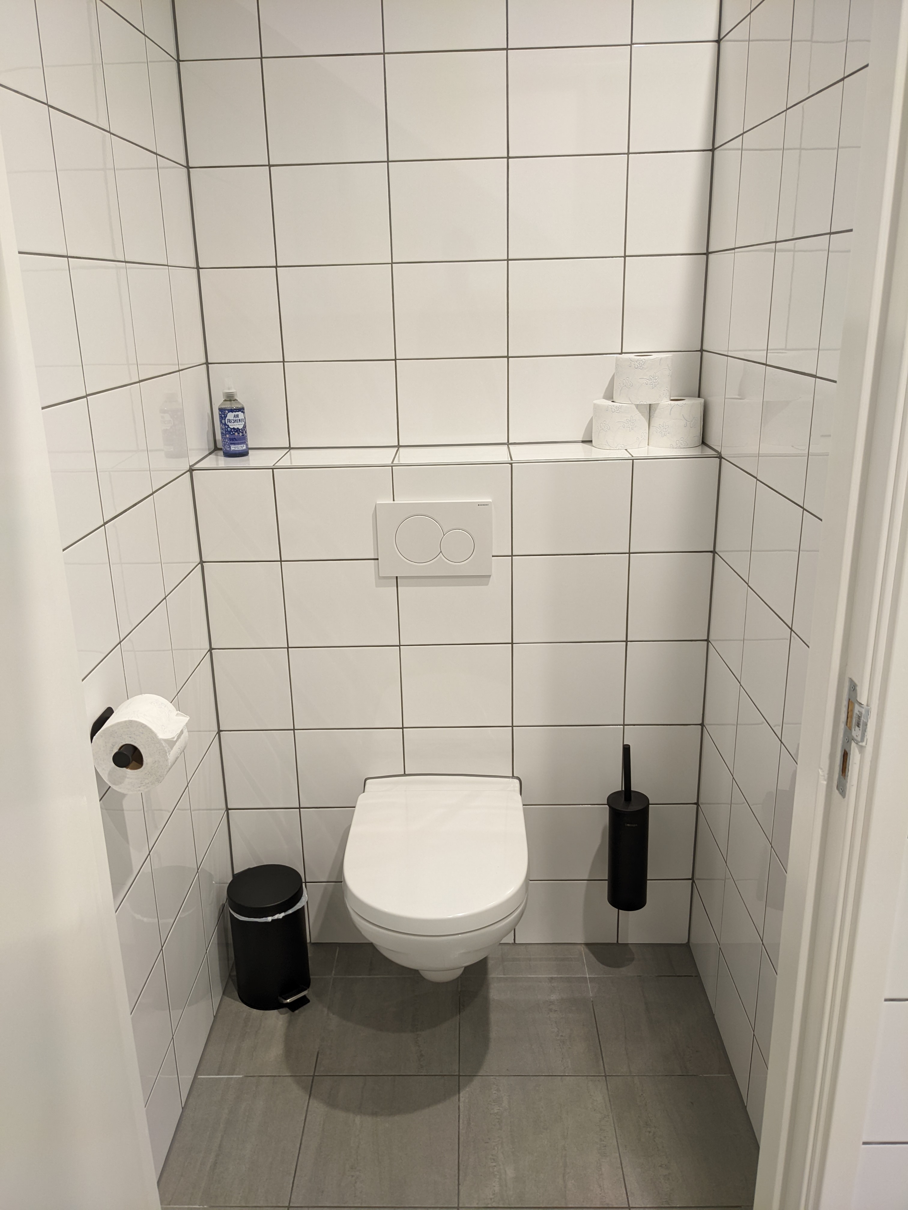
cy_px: 605
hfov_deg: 51.4
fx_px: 944
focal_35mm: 27
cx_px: 454
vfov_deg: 65.3
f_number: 1.73
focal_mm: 4.38
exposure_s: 1/33.3
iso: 75
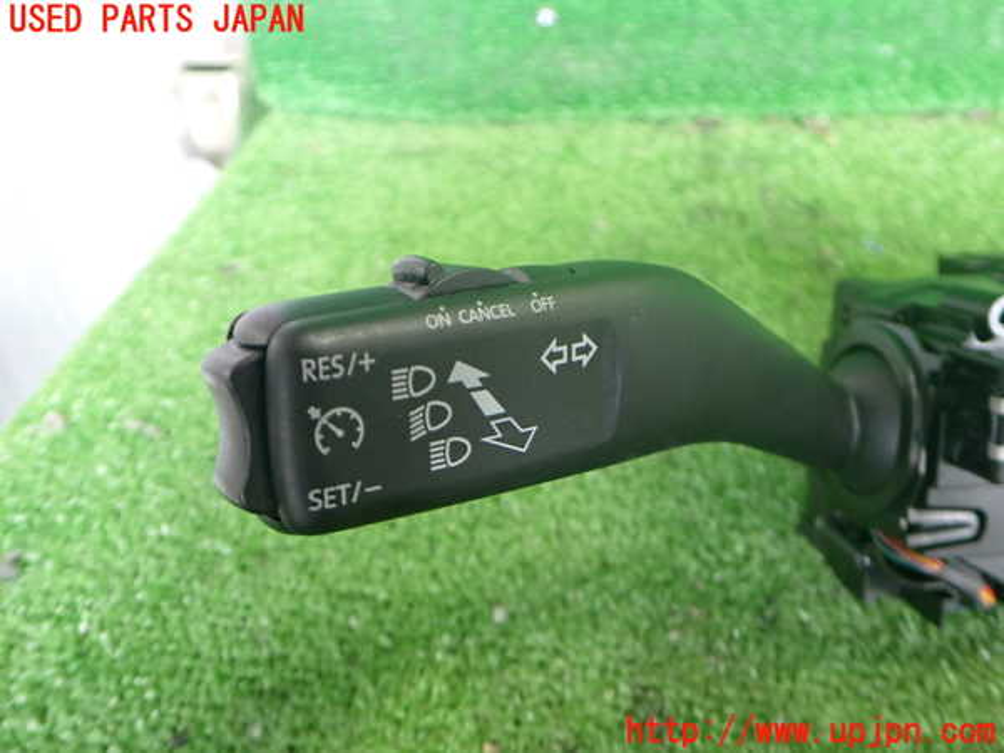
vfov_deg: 46.8
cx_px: 502
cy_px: 376
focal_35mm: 30
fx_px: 870
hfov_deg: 60.0
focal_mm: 5.4
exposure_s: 1/30
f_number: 2.3
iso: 500
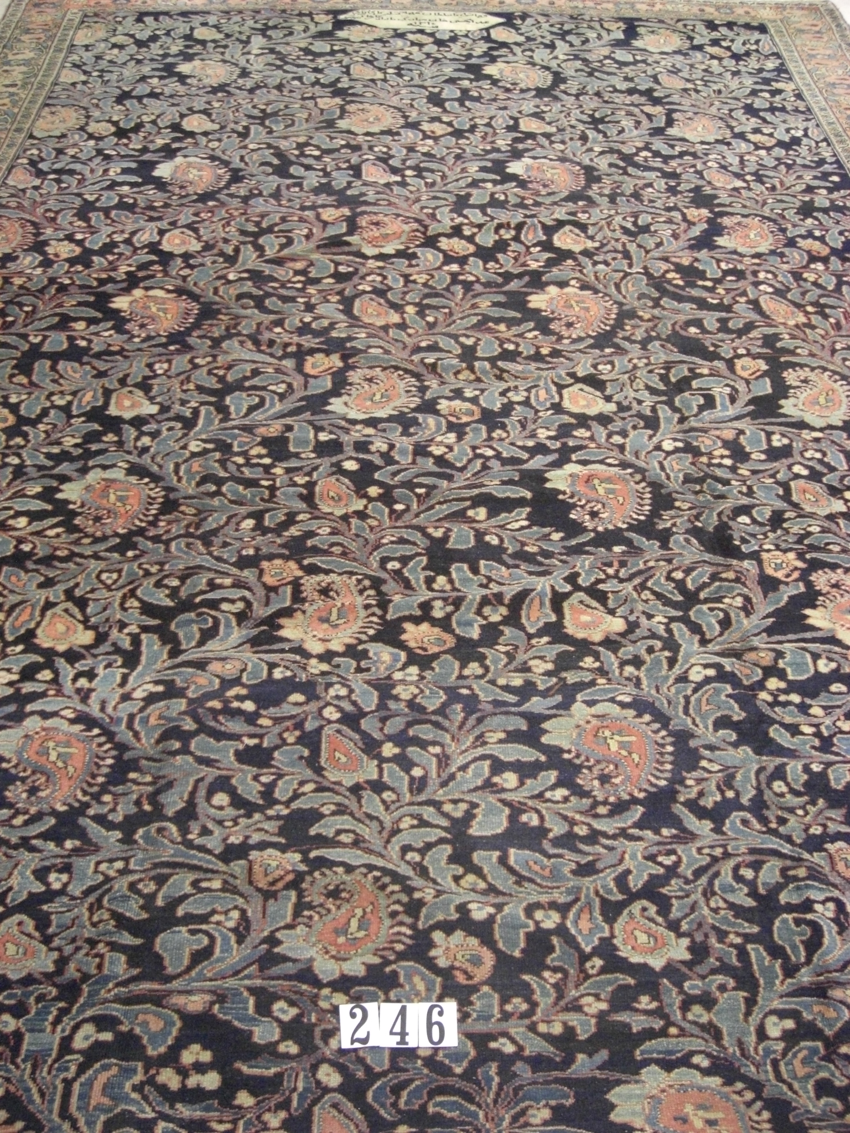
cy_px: 566
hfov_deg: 37.7
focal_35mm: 38
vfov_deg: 49.0
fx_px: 1244
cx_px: 425
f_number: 2.8
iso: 800
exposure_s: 1/25
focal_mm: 7.9
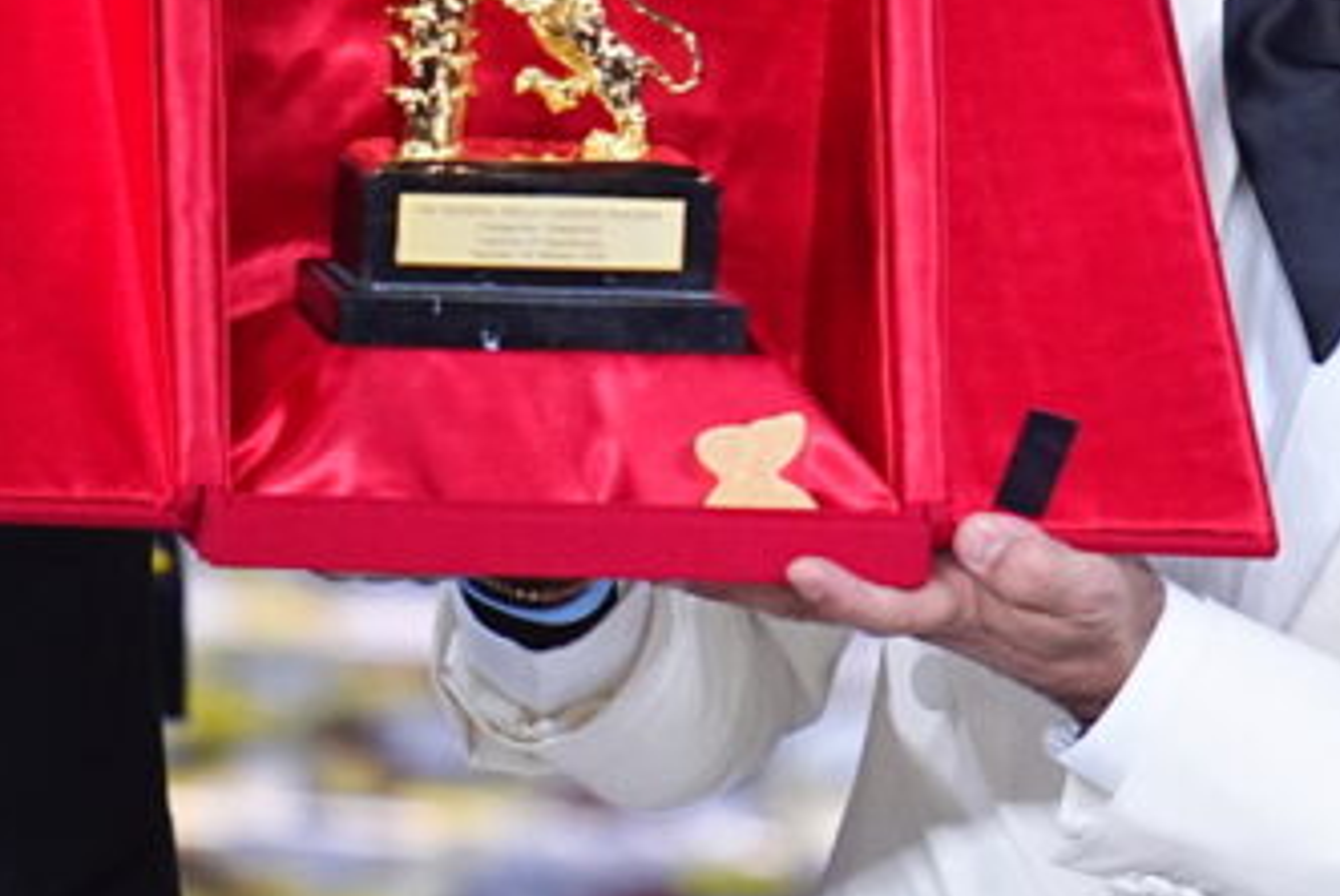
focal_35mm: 1445
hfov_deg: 1.4
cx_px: 1211
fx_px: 53832
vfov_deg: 1.0
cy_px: 69
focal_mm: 400
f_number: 2.8
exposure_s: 1/400
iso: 3200
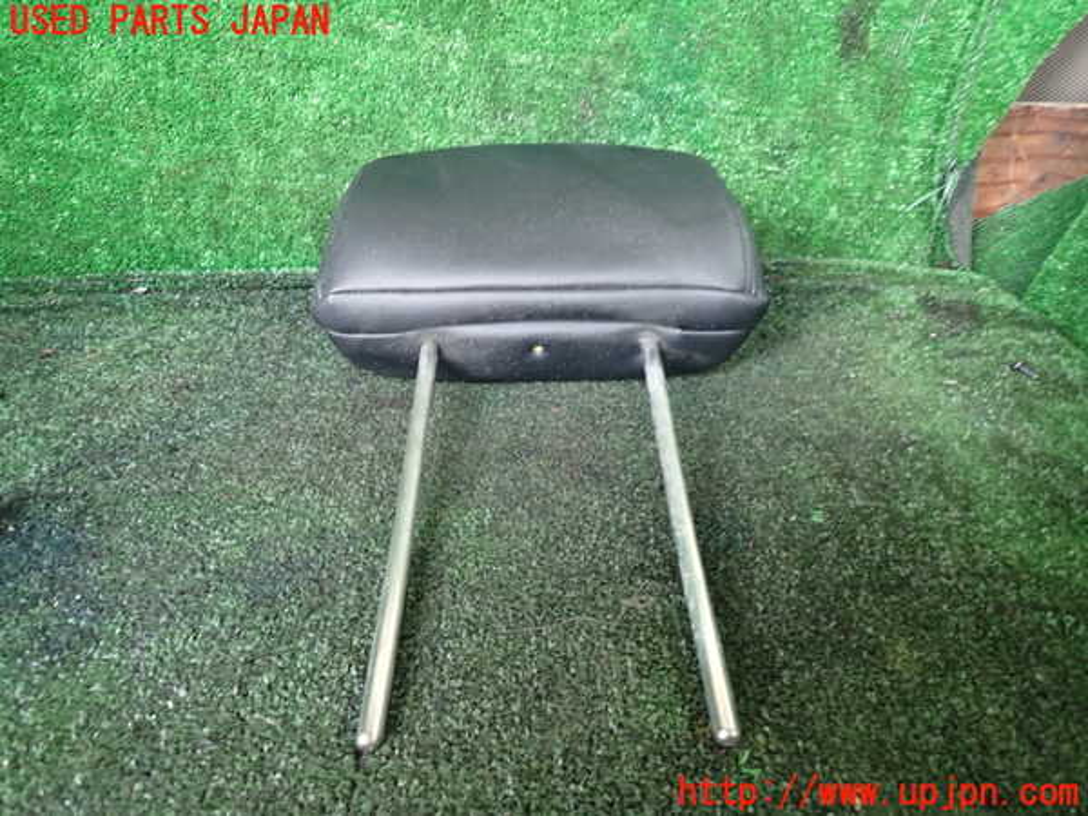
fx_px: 786
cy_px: 408
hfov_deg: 69.4
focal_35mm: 25
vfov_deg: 54.9
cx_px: 544
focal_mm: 4.5
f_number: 2
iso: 500
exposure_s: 1/30
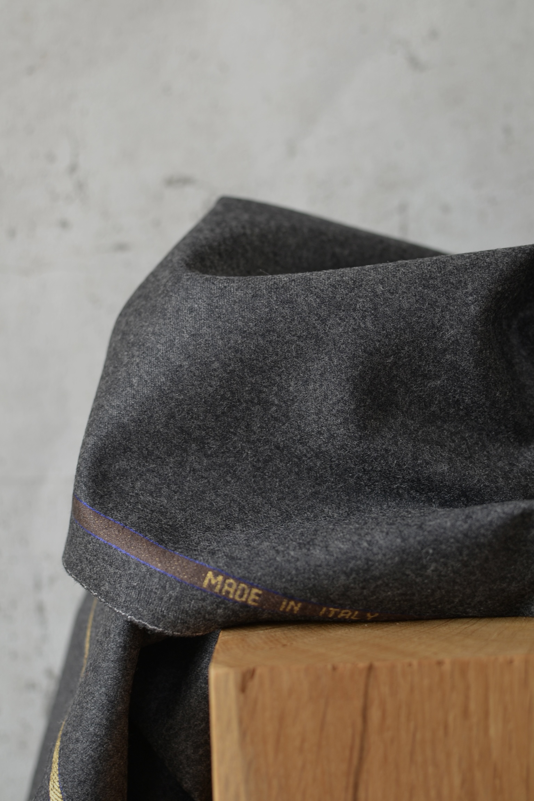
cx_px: 267
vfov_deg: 37.9
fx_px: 1168
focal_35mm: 52
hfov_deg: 25.8
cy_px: 400
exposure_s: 1/30
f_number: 3.5
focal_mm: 35
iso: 280
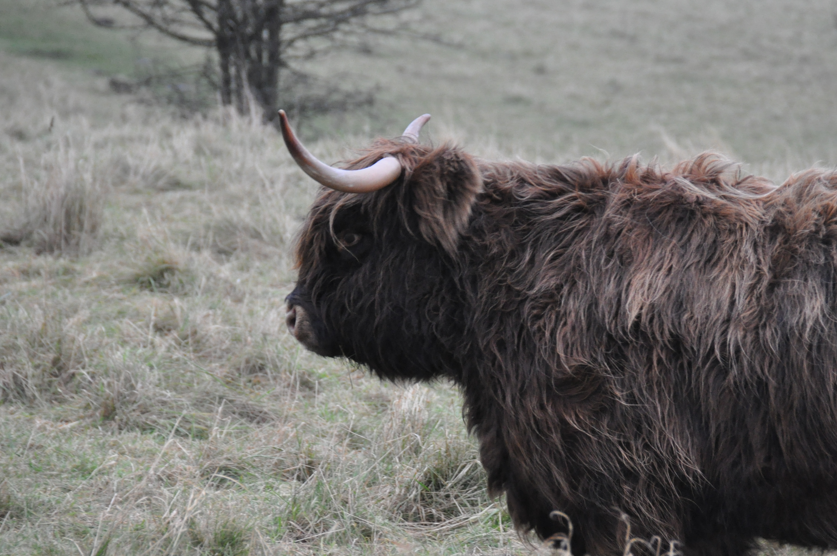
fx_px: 7886
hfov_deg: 6.1
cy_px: 326
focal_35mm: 340
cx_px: 459
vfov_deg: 4.0
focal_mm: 185
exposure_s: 1/125
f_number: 6.3
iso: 1600
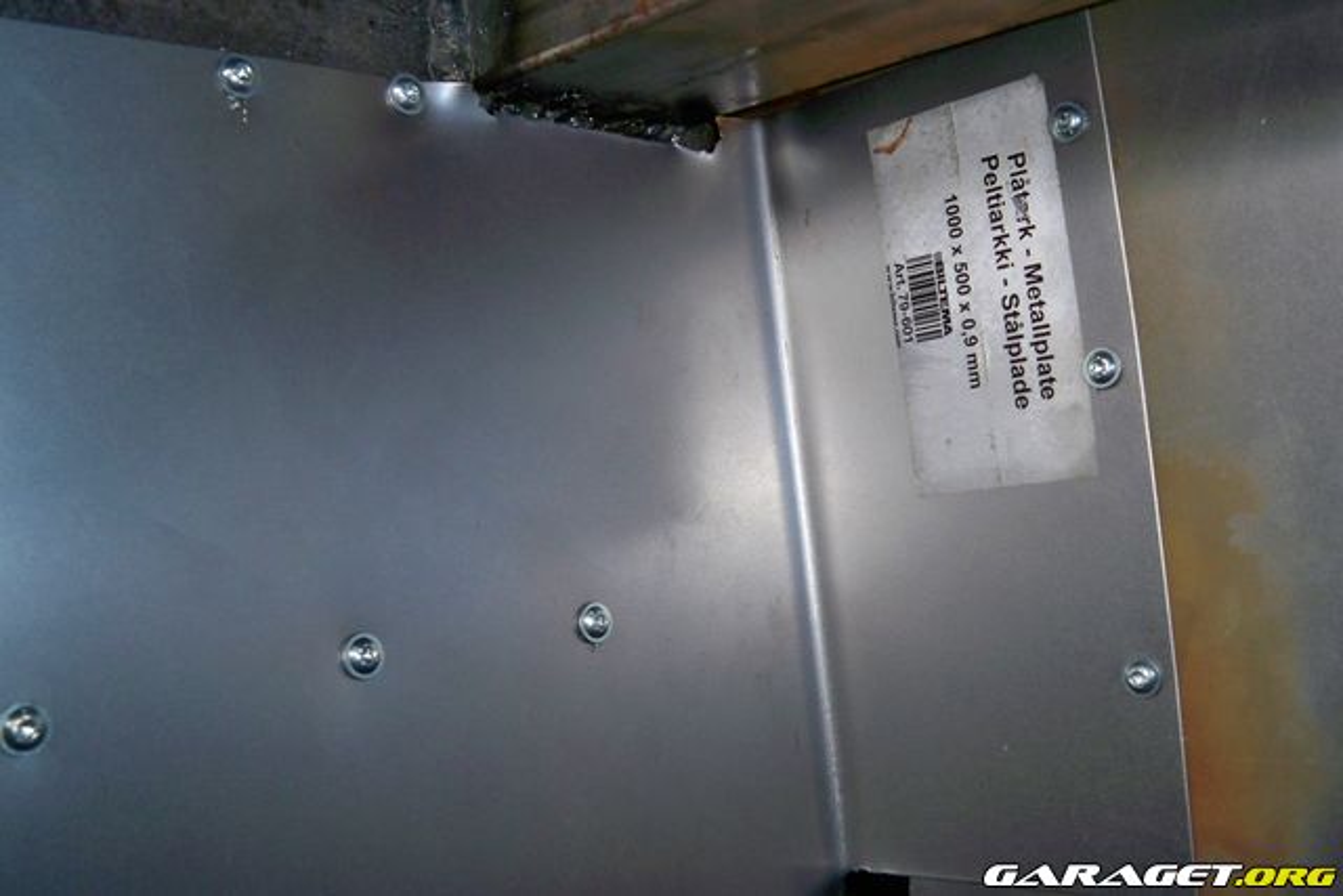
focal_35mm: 37
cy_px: 448
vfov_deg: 36.0
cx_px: 672
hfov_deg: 51.9
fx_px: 1381
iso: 200
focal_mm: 7.9
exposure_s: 1/30
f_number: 3.1
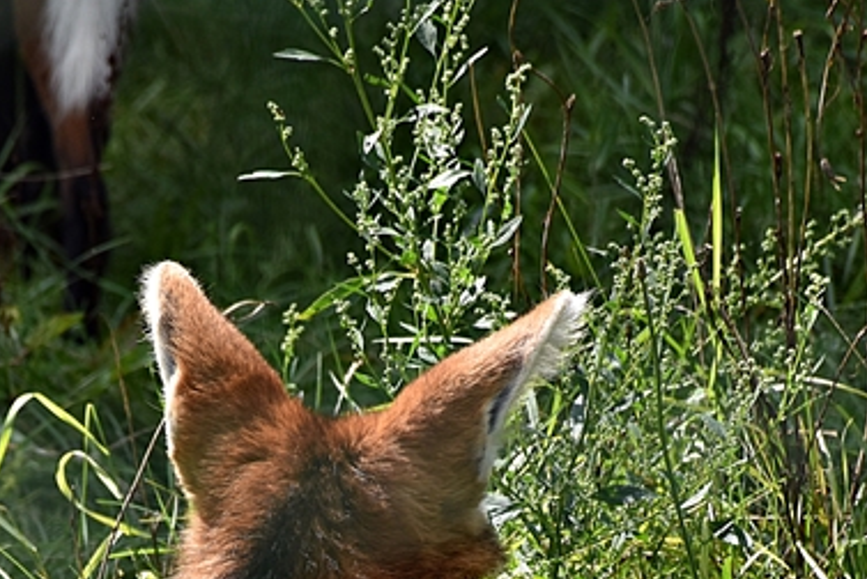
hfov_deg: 3.6
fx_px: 13738
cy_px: 736
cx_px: 221
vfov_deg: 2.4
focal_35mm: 570
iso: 220
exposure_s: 1/500
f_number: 5.6
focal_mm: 140
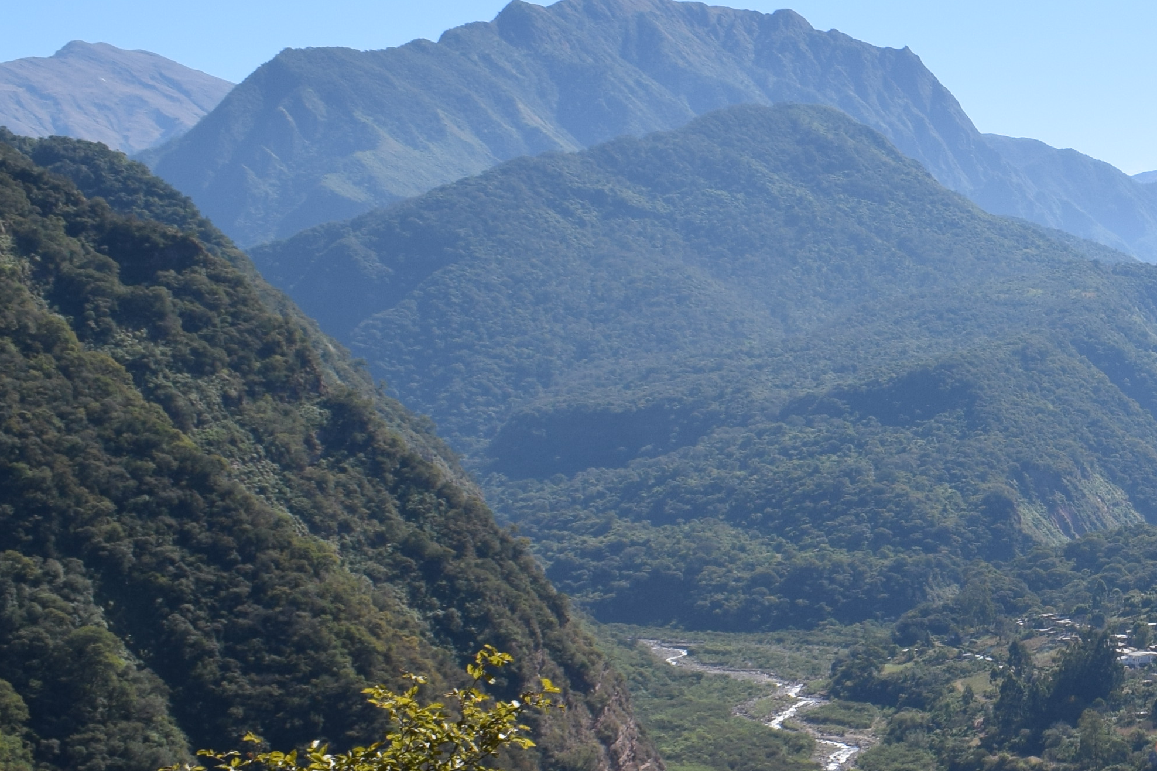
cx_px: 1250
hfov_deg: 23.4
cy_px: 498
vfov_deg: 16.6
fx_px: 2635
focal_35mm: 82
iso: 200
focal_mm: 18
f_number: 9
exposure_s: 1/320
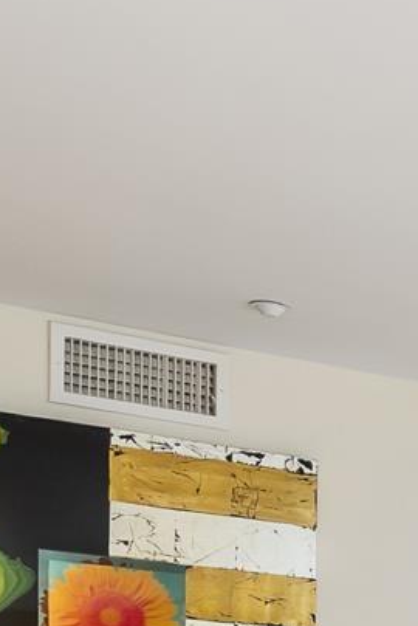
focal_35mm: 99
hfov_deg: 10.3
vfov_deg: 18.7
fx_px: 1721
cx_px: 1229
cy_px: 874
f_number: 8
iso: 500
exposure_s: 1/3
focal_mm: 16
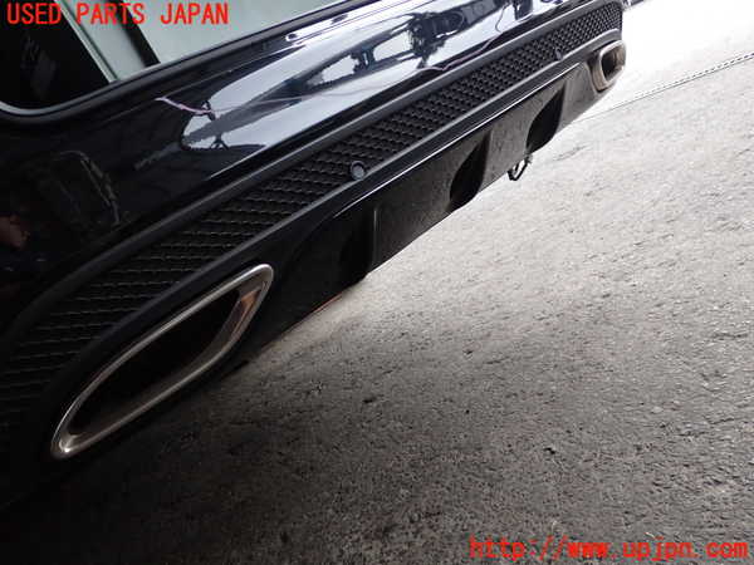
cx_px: 377
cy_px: 282
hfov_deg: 60.0
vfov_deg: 46.8
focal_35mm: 30
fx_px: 653
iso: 100
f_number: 3.2
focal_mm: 5.4
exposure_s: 1/60
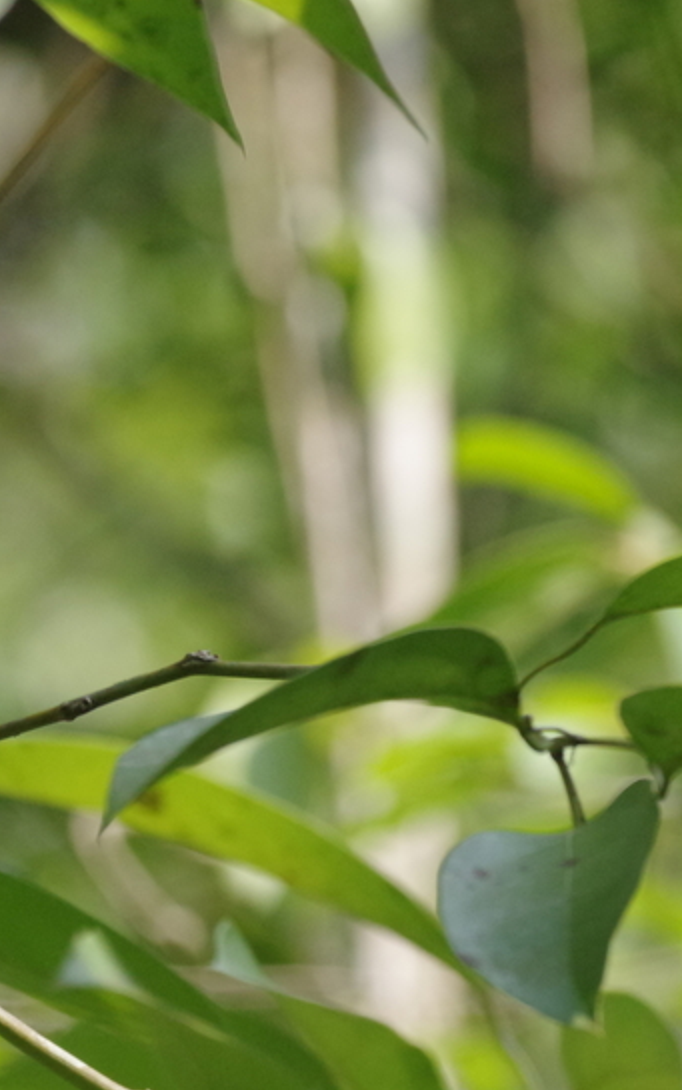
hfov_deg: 1.4
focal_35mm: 958
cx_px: -110
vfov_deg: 2.2
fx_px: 28467
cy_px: 500
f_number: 7.1
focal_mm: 300
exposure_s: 1/1250
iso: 1600
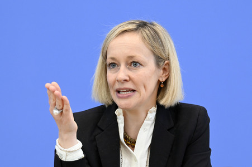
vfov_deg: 10.5
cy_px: 84
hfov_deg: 15.8
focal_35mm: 130
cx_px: 126
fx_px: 909
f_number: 6.3
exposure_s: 1/400
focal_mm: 130
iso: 4000
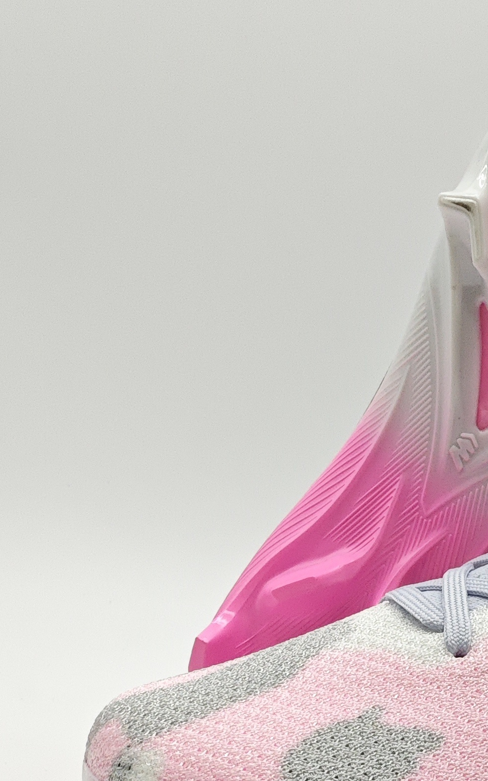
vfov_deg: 31.7
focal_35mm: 63
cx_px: 568
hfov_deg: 19.6
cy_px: 607
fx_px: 1340
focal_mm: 6.68
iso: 3200
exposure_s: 1/640
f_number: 4
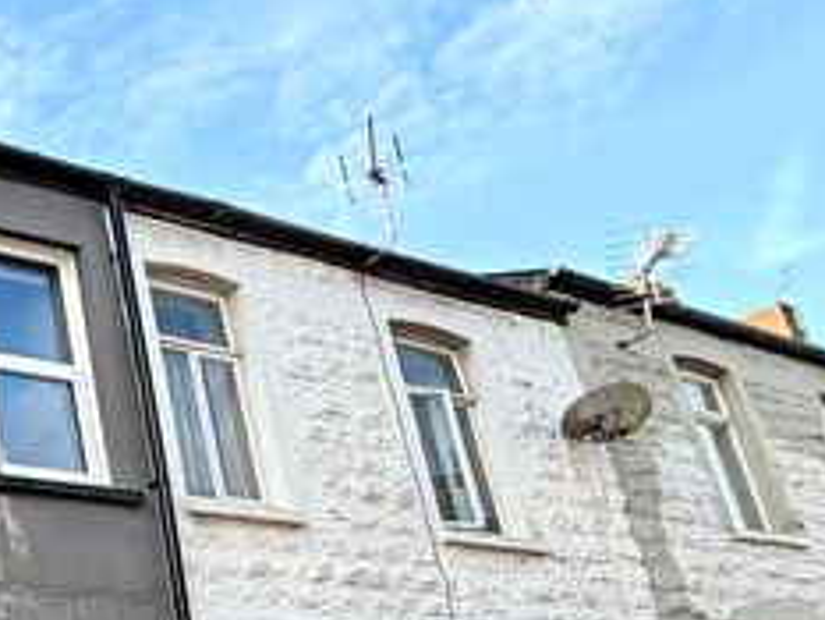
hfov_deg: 33.0
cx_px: -251
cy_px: 576
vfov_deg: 32.4
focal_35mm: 42
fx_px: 1001
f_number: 2.2
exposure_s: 1/502
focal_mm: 2.22
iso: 64
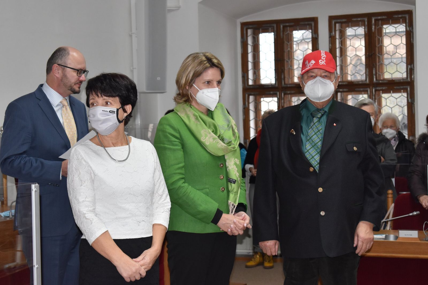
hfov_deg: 24.6
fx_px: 981
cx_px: 214
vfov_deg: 16.5
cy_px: 142
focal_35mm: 82
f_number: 5.6
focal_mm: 55
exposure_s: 1/60
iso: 900
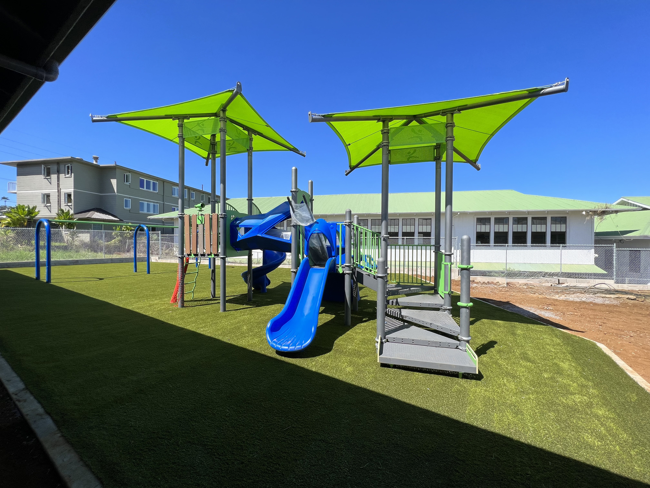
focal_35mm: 13
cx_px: 325
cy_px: 244
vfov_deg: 89.9
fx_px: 244
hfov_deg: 106.2
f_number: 1.8
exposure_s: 1/1357
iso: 32
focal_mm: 1.57
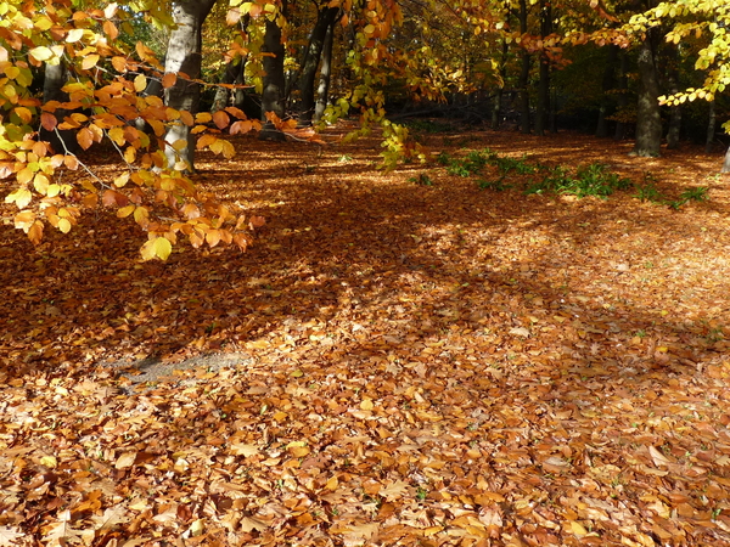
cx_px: 365
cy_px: 274
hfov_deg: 49.0
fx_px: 801
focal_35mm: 38
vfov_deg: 37.7
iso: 100
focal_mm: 4.8
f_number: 4
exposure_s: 1/100
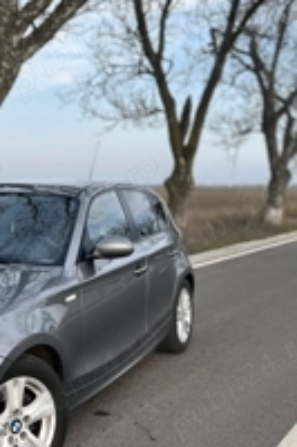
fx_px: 620
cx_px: 7
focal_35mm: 50
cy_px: 248
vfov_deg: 39.6
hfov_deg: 25.7
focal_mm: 6.86
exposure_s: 1/1321
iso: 80
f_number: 1.78
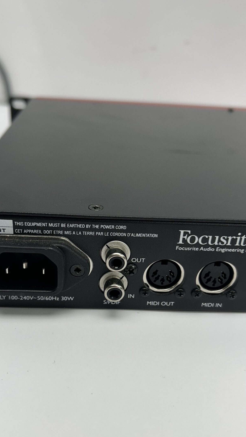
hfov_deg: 34.6
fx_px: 394
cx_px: 110
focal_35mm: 34
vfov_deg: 57.7
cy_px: 256
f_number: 1.5
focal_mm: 5.7
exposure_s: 1/156
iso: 40
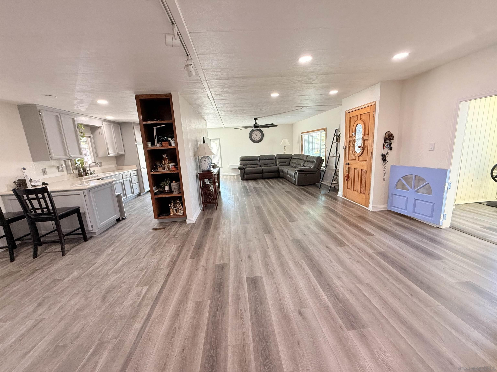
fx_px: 201
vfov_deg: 85.7
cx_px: 248
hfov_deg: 102.1
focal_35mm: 14
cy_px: 186
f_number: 2.2
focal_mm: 2.22
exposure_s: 1/120
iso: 250
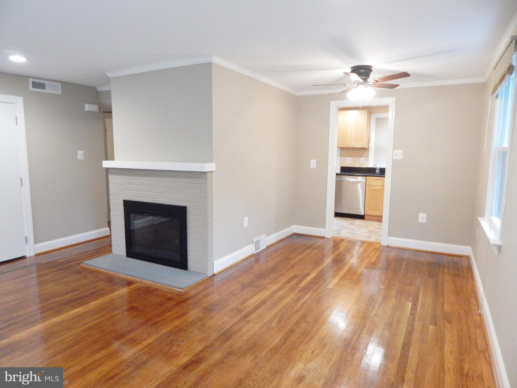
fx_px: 329
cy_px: 194
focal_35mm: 22
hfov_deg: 76.4
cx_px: 258
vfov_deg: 61.1
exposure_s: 1/25
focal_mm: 4
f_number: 3
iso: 400
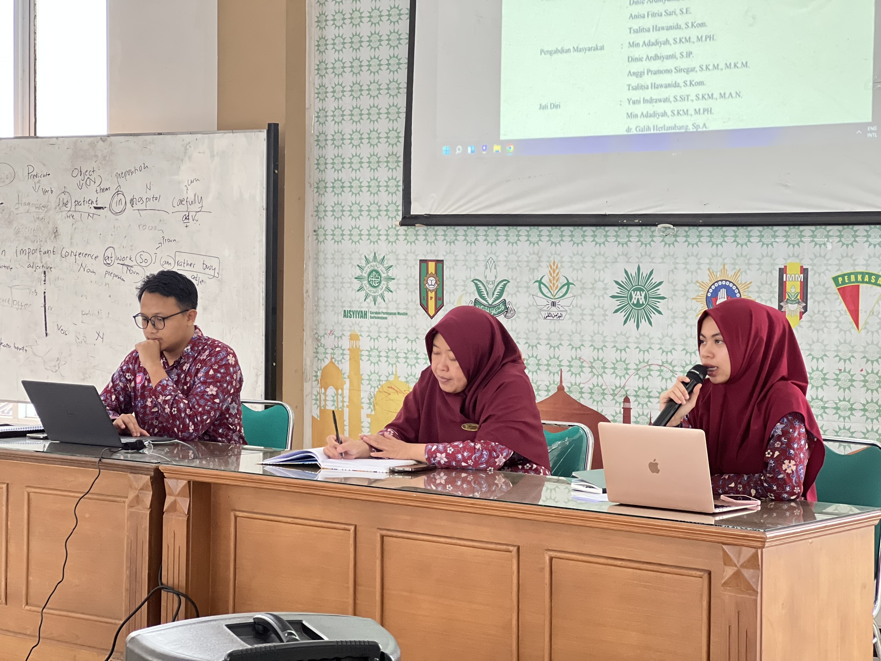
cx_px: 440
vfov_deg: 19.1
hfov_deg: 25.3
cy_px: 330
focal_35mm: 77
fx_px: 1960
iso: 400
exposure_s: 1/39
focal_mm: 9
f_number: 2.8
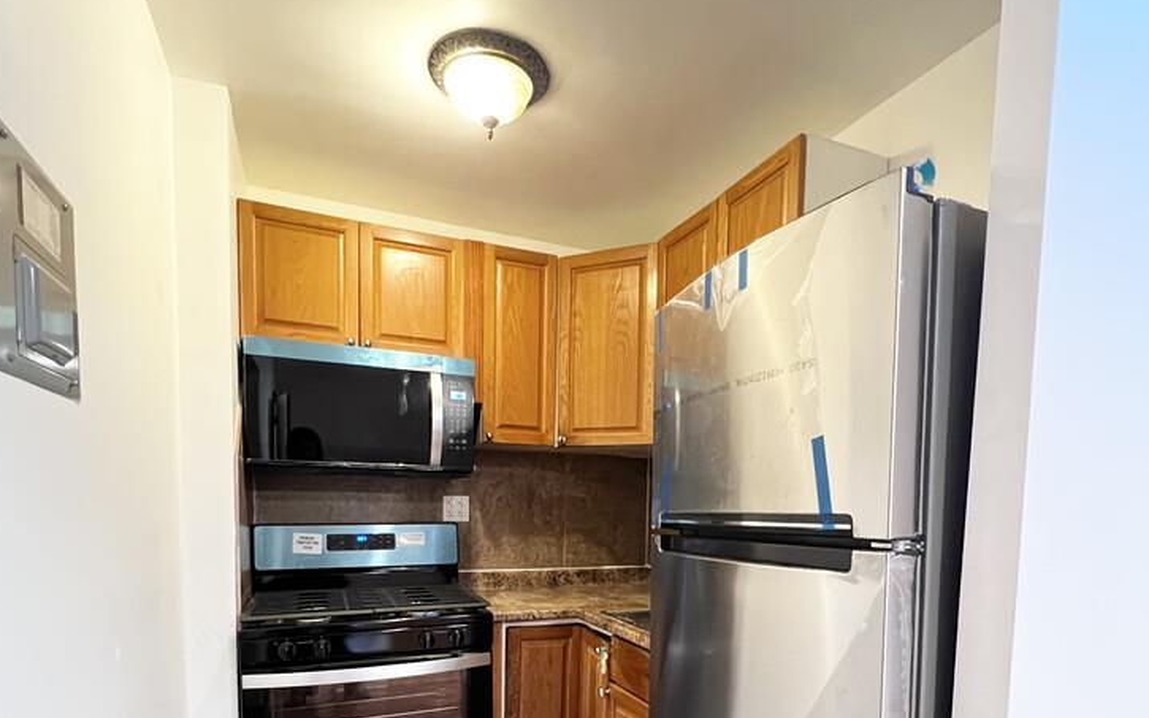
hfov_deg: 88.0
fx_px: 595
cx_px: 583
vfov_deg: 58.4
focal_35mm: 19
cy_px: 553
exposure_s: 1/40
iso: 800
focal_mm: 1.57
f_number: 1.8
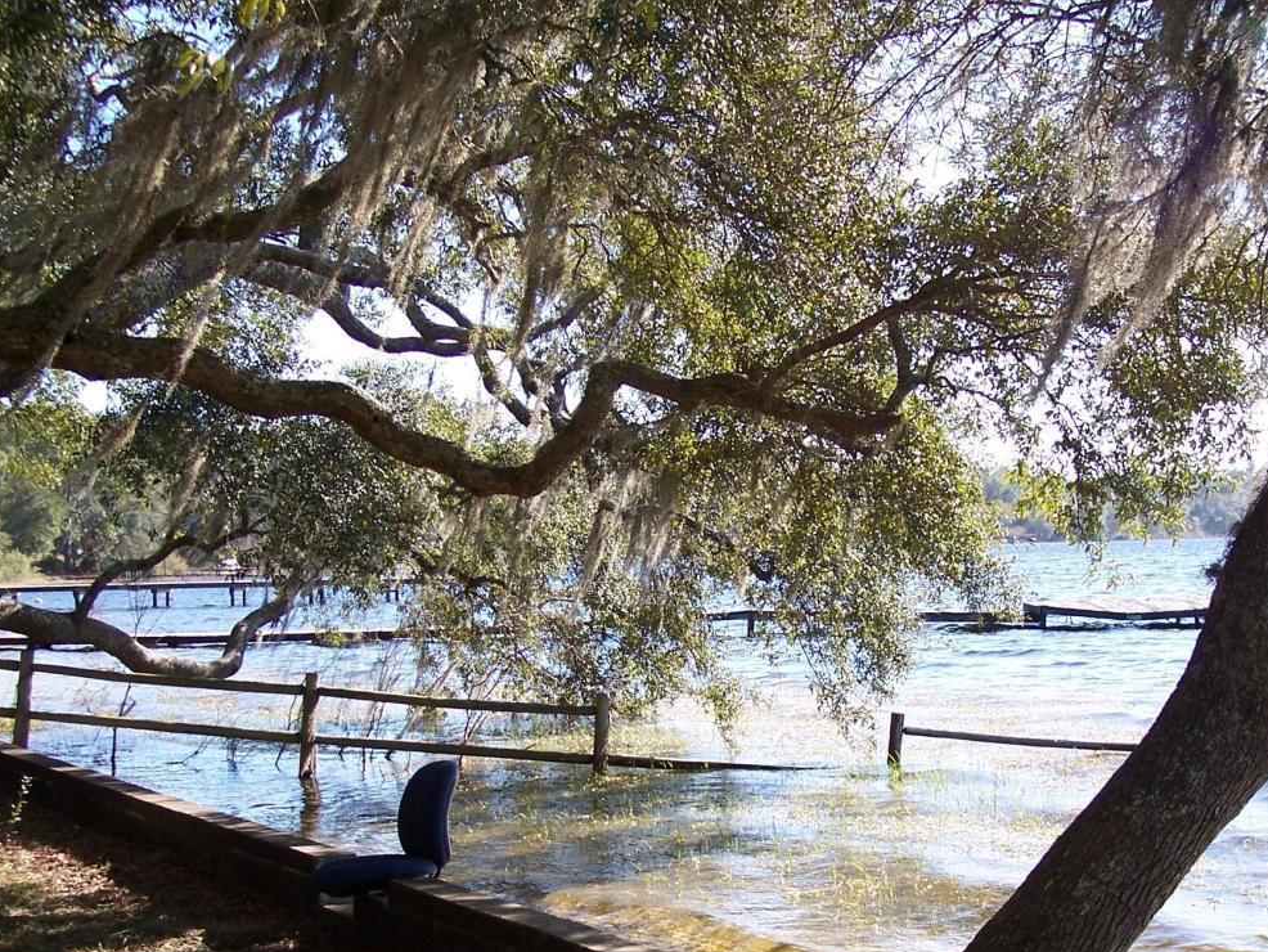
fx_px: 1979
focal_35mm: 54
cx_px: 725
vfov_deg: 27.0
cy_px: 575
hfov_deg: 35.5
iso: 100
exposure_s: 1/350
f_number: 3.4
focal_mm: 8
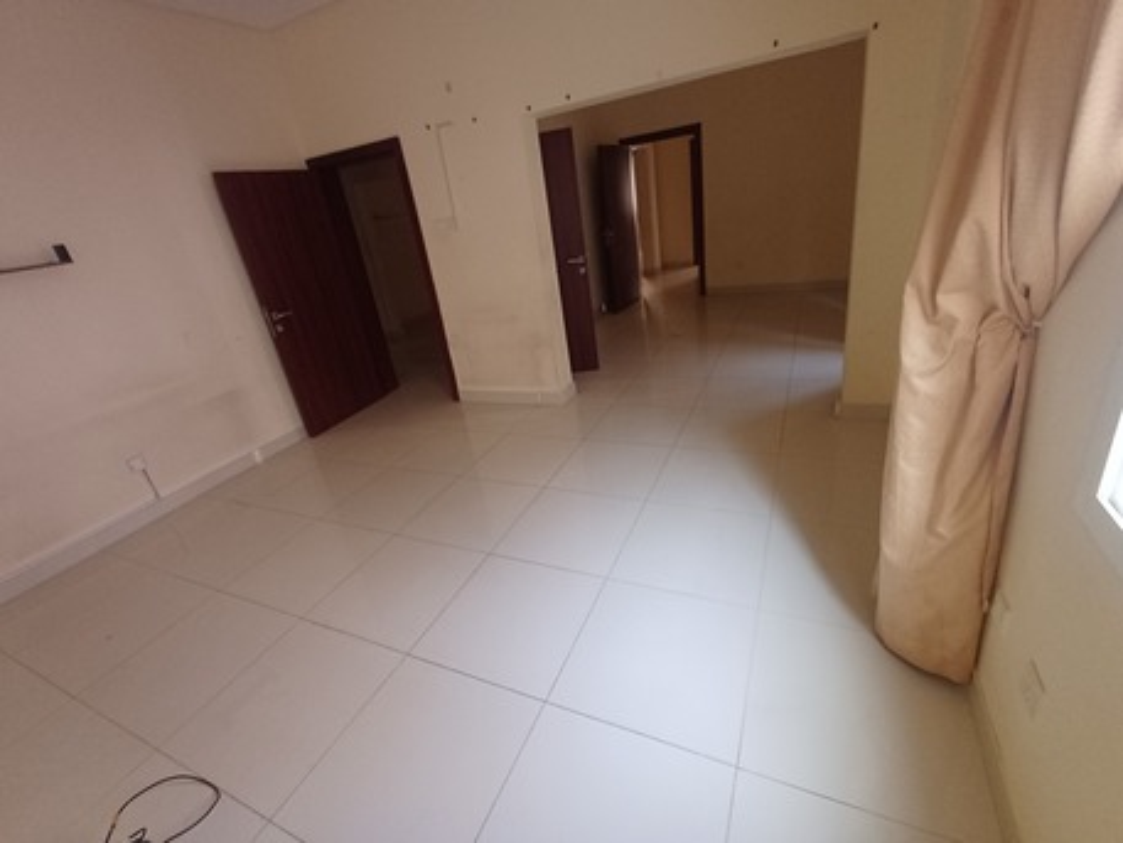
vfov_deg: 78.1
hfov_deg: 94.5
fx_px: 519
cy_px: 422
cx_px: 562
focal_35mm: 16
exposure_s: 1/25
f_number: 2.2
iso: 200
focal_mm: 1.64
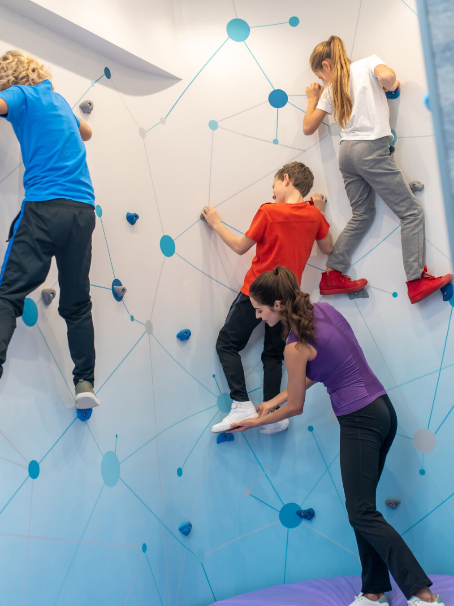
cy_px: 304
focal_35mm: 51
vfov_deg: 37.5
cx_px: 195
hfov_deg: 28.5
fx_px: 892
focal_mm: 35
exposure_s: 1/160
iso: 250
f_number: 2.2
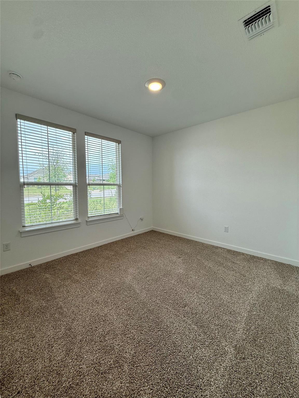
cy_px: 199
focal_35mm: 14
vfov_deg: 102.1
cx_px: 150
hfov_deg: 85.7
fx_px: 161
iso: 64
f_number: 2.2
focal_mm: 2.22
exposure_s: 1/122
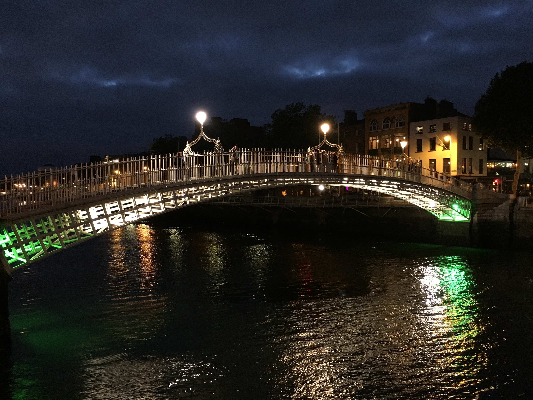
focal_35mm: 29
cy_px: 200
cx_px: 266
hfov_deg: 61.7
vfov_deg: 48.2
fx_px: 447
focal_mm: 4.15
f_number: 2.2
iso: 400
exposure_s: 1/17
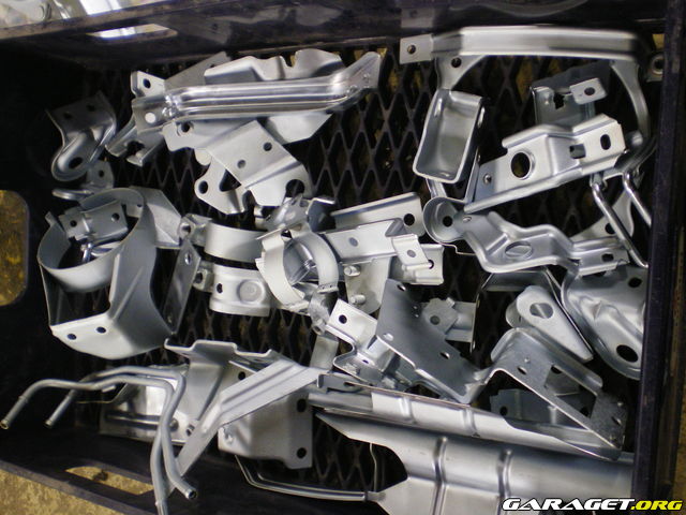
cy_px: 258
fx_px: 753
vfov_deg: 37.7
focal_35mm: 38
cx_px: 343
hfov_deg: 49.0
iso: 320
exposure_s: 1/30
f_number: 3.1
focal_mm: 6.3
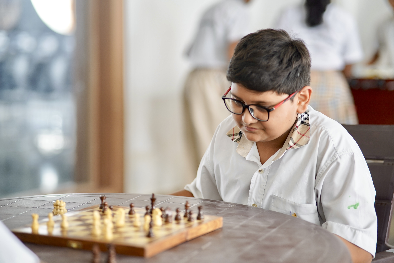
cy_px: 132
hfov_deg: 23.9
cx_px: 197
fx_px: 930
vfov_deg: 16.1
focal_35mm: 85
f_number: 1.8
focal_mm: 85
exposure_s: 1/125
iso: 250
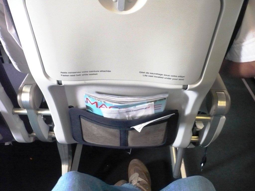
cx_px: 128
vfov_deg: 40.7
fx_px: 258
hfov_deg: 52.6
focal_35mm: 35
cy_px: 96
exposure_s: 1/6
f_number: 2.8
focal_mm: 5.8
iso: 400
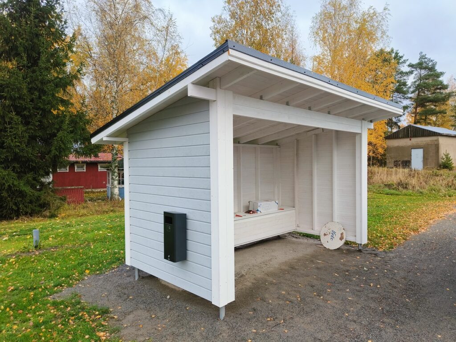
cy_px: 171
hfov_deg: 71.6
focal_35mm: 24
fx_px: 316
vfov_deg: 56.8
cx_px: 228
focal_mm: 5.59
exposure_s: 1/490
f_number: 1.8
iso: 50
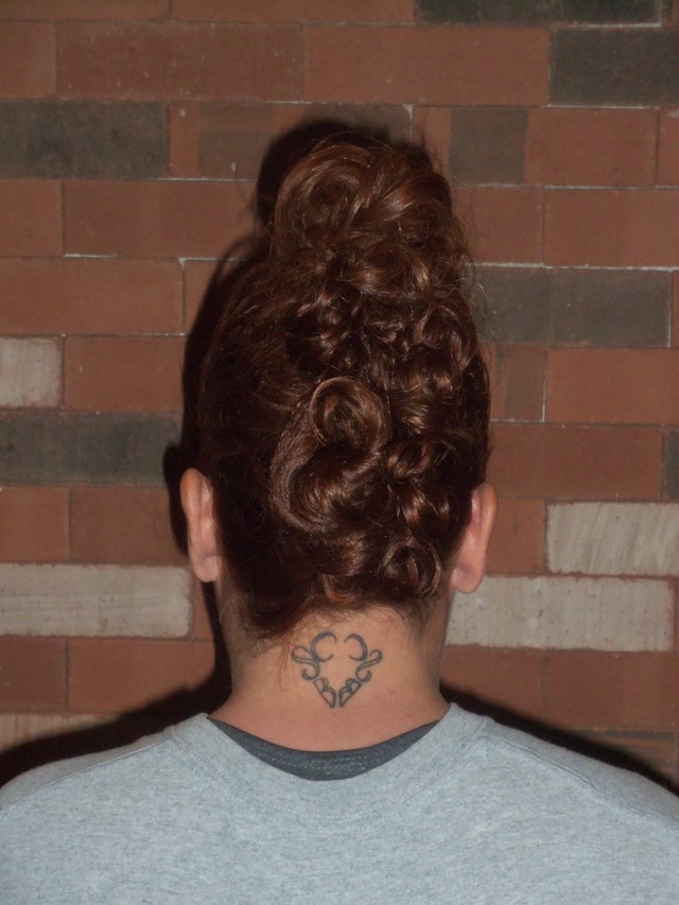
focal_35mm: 140
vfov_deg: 14.1
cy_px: 452
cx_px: 340
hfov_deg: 10.6
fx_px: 3661
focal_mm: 25.3
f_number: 5.7
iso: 320
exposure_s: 1/200
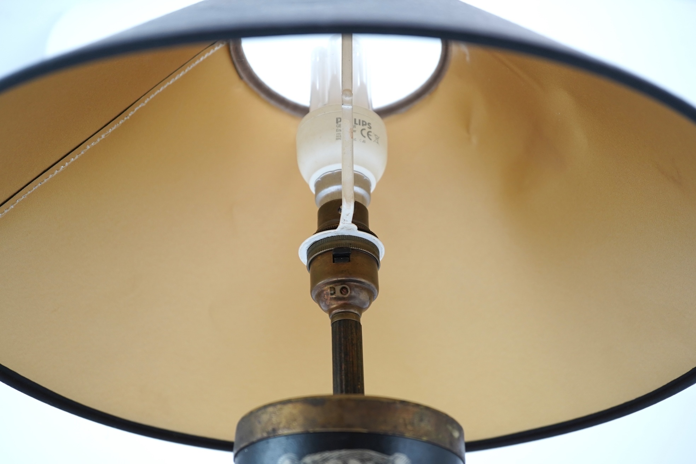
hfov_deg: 43.6
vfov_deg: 29.9
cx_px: 348
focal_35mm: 45
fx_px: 870
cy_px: 232
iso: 400
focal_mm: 30
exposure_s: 1/80
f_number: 3.5
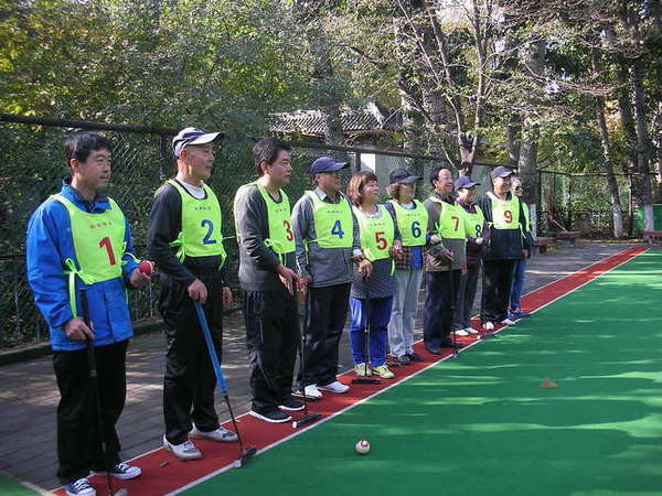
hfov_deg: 52.6
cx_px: 331
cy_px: 248
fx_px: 669
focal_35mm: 35
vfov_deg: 40.7
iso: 50
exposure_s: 1/132
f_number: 2.8
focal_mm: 5.8
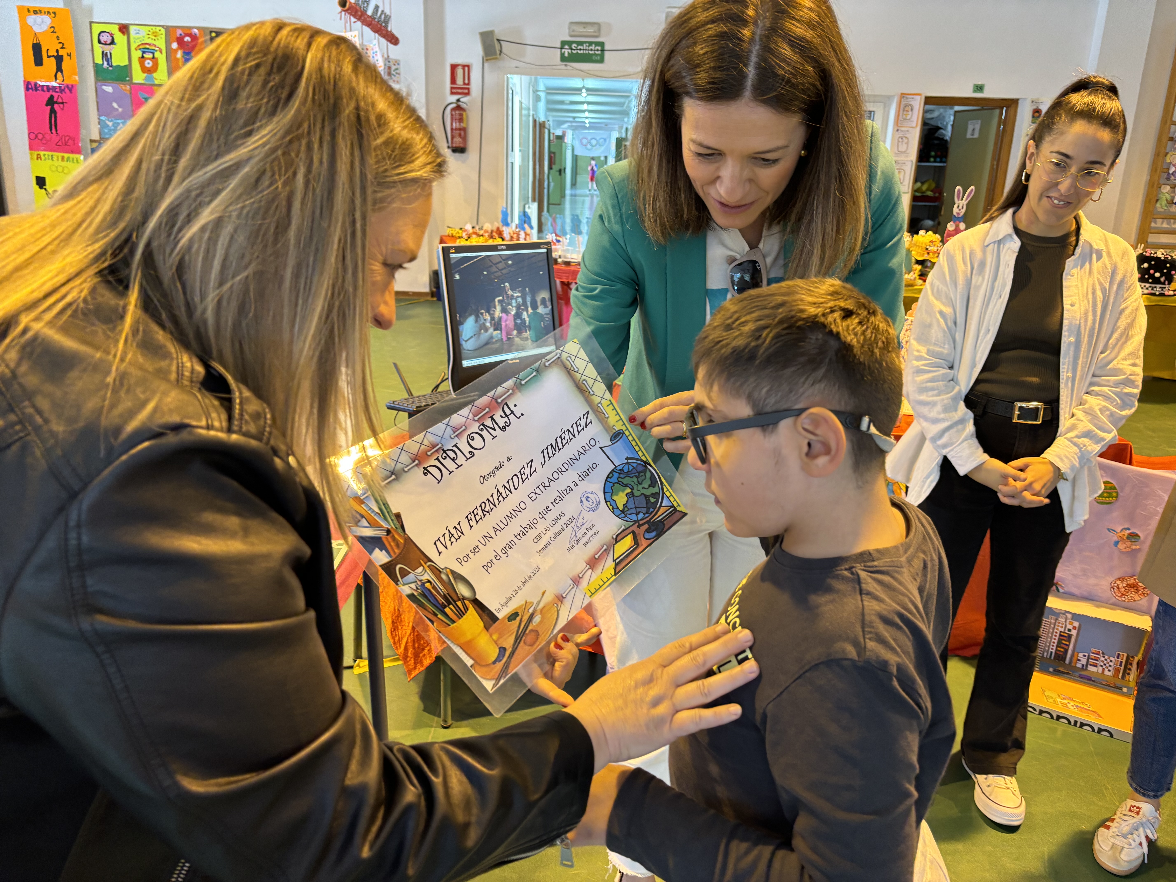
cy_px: 441
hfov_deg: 67.3
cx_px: 588
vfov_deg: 53.1
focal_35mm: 26
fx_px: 883
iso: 125
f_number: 1.6
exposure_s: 1/50
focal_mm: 5.96
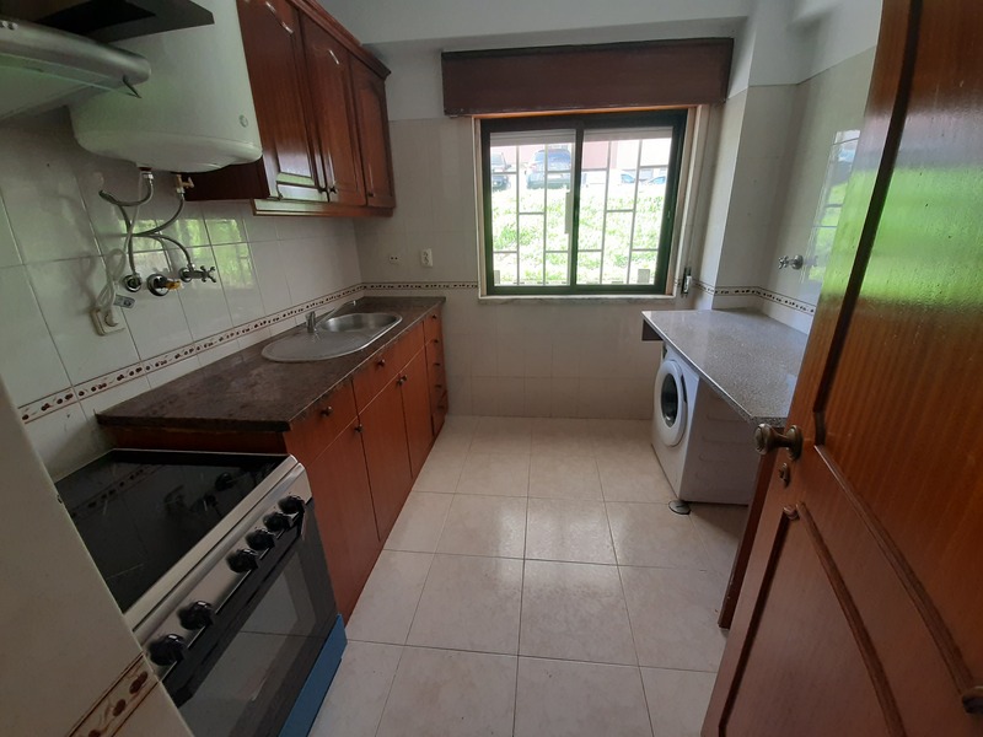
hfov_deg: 106.2
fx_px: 369
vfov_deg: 89.9
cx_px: 492
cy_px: 368
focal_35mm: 13
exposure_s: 1/50
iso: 160
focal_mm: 1.42
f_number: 2.2
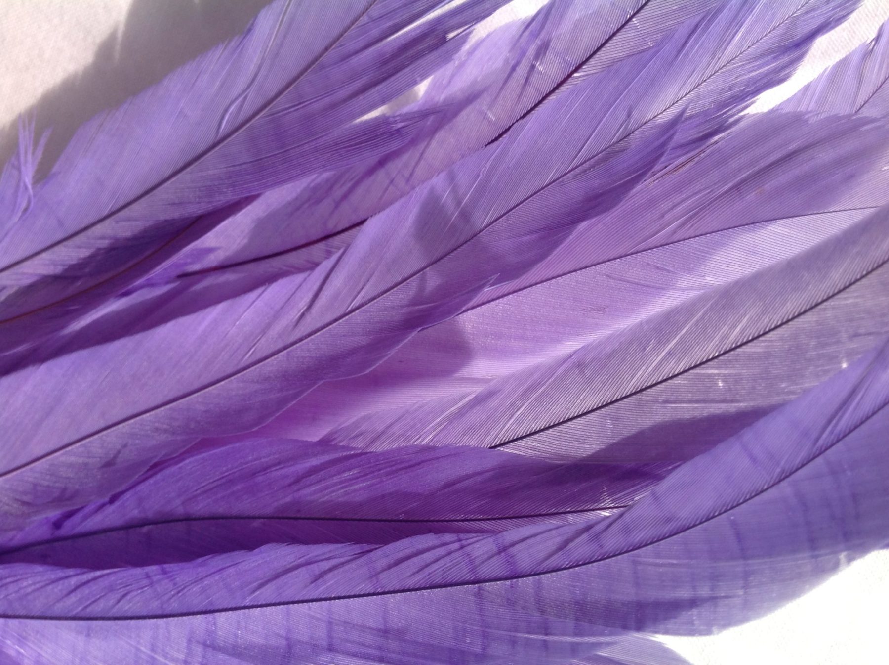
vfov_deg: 40.6
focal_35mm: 35
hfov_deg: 52.7
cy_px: 332
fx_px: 898
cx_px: 444
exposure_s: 1/1681
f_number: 2.4
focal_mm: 4.28
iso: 50
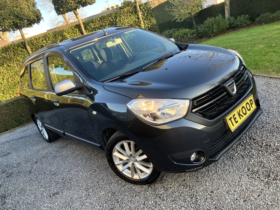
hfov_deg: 63.4
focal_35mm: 28
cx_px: 140
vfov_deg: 49.7
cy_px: 105
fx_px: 226
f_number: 1.8
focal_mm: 3.99
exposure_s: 1/121
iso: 40
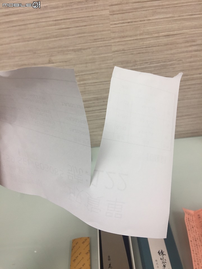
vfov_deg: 61.7
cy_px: 134
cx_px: 101
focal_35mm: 29
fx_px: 226
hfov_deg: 48.2
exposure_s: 1/60
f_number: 2.2
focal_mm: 4.15
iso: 40
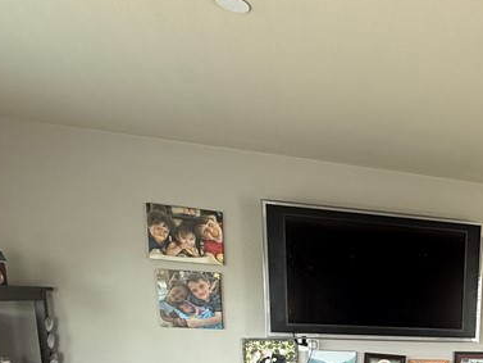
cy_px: 422
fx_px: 530
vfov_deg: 32.1
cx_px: 480
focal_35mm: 38
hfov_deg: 42.4
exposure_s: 1/99
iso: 125
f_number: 2.2
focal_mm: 2.22
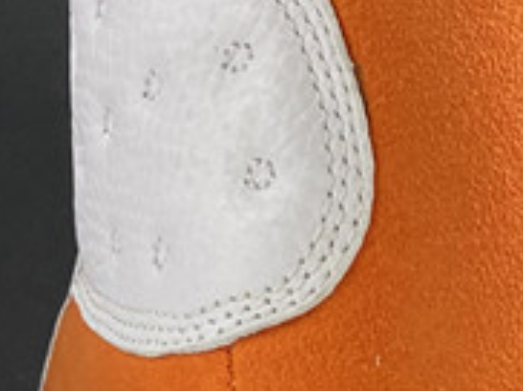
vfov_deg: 9.9
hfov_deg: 12.9
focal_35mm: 143
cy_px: 653
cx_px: -305
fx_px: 2158
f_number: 1.8
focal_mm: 4.25
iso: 125
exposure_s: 1/100
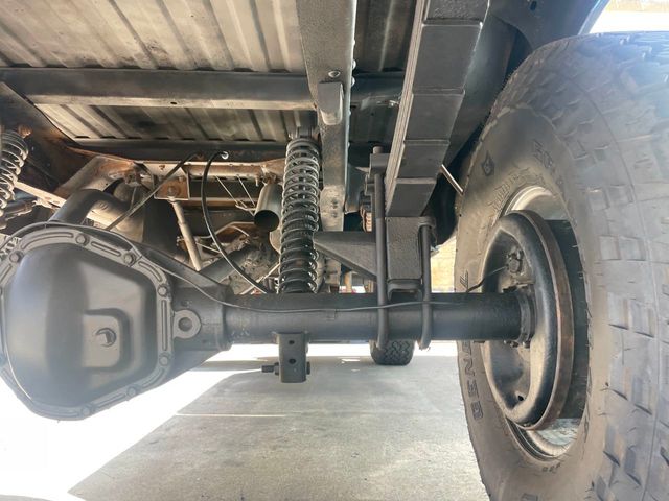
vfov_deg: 53.1
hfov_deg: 67.3
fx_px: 502
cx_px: 334
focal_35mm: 26
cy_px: 250
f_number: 1.6
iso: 64
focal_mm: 4.2
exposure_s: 1/121
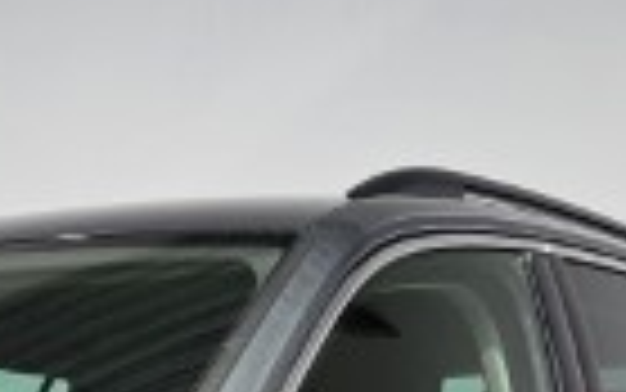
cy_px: 1045
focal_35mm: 112
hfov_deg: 16.6
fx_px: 1912
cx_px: -356
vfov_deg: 9.8
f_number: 1.7
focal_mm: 6.3
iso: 125
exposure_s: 1/100
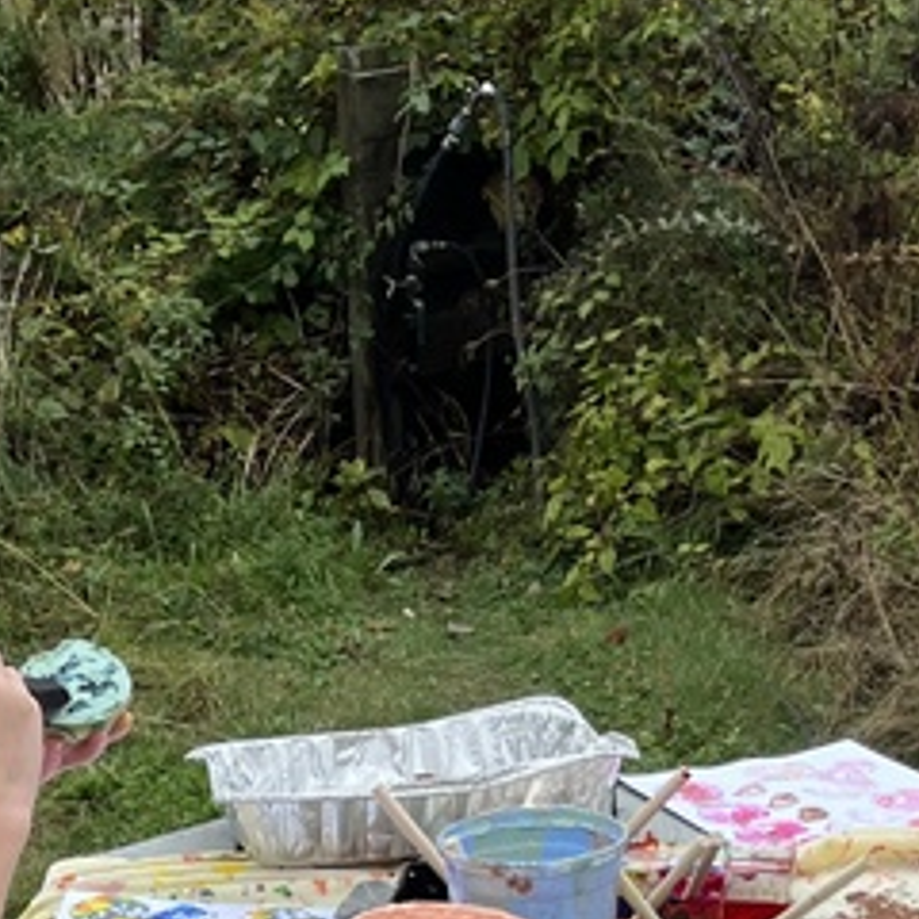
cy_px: 1539
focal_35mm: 98
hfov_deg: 17.7
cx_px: 314
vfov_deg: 15.7
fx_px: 2944
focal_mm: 5.1
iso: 50
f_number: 1.6
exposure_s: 1/1175
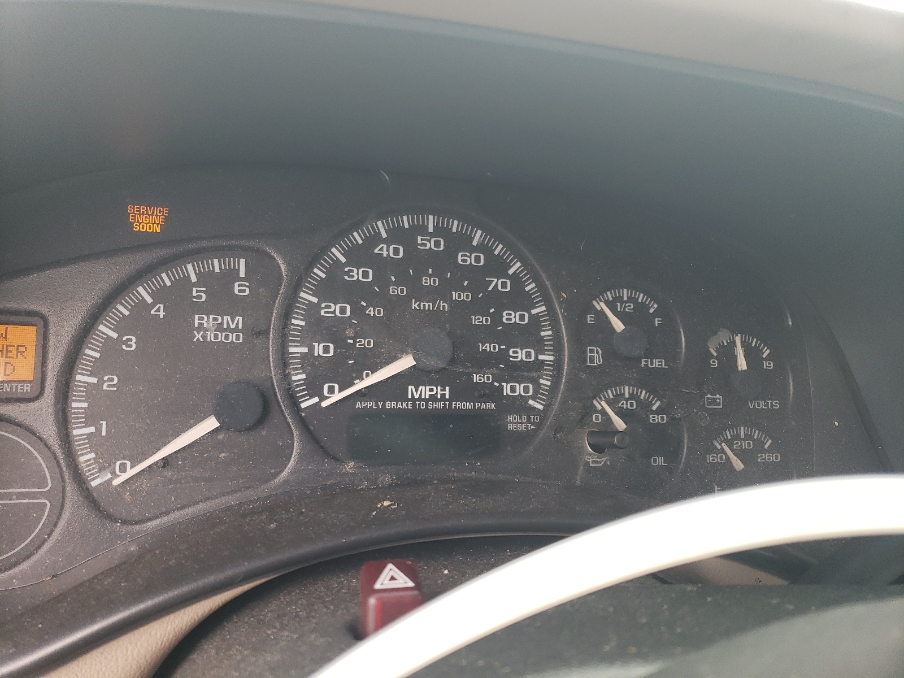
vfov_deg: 53.1
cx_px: 452
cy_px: 339
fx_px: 679
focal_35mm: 26
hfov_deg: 67.3
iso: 84
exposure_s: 1/100
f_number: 1.5
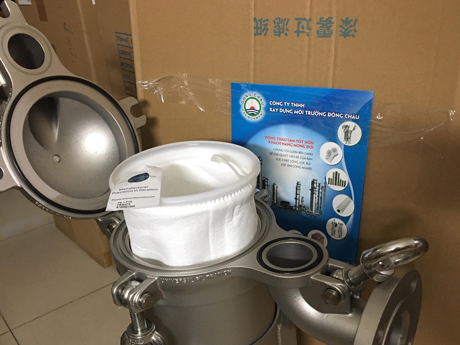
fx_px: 492
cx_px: 213
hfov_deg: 50.1
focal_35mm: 37
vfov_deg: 38.5
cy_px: 208
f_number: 2.2
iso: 100
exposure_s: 1/10
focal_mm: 4.15
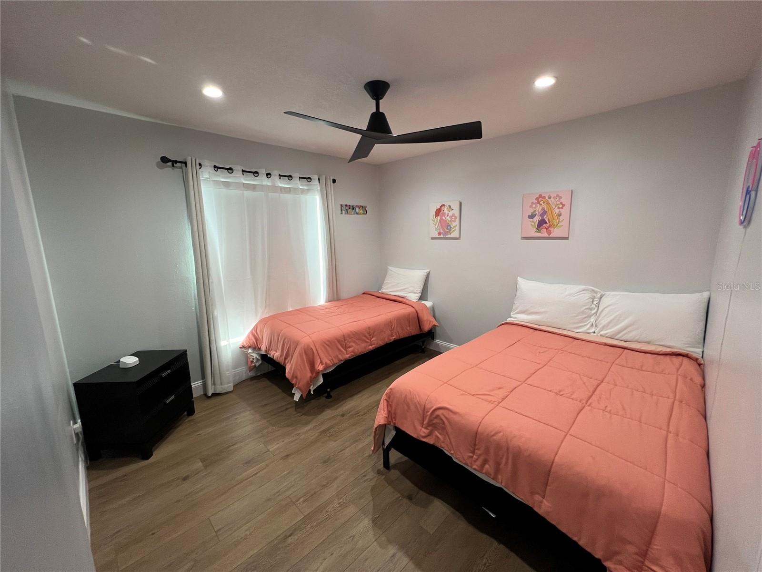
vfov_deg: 89.9
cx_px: 381
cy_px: 286
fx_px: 286
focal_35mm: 13
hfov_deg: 106.2
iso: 250
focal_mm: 1.57
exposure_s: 1/120
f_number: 1.8
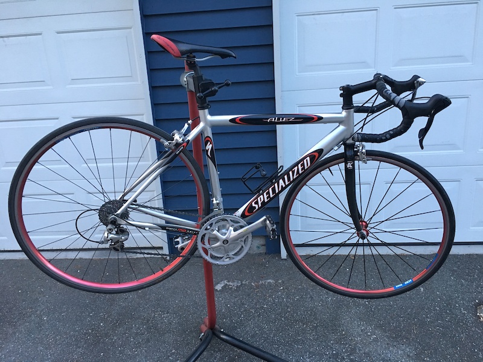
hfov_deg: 61.7
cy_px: 181
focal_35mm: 29
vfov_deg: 48.2
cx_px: 242
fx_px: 405
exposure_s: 1/30
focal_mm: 4.15
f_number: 2.2
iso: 100
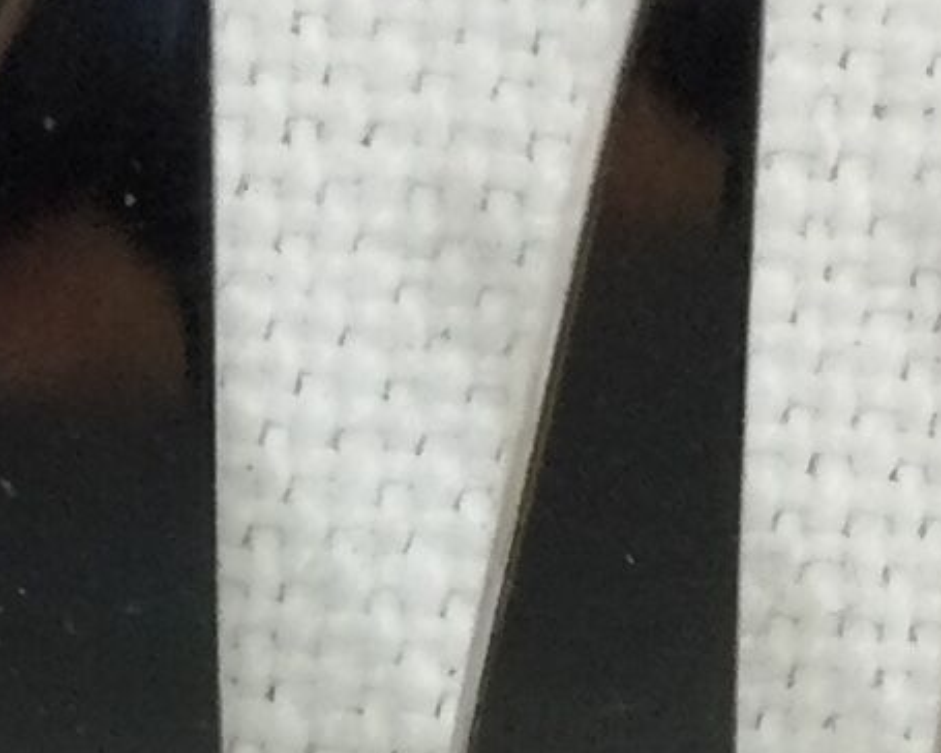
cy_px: 1382
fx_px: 6043
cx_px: -453
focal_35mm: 217
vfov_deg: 6.9
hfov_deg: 8.7
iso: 25
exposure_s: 1/33
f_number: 2.4
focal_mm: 3.3
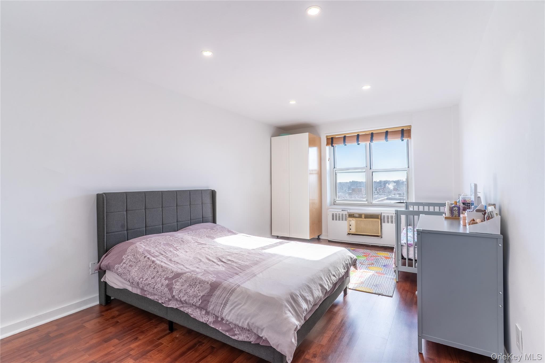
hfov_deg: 93.3
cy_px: 182
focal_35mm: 17
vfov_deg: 70.4
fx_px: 257
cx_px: 272
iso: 400
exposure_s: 1/3200
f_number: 9
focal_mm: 17
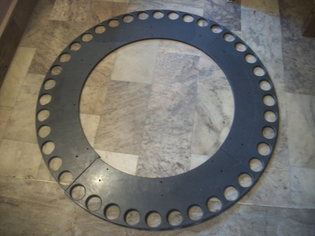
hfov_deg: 56.8
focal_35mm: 32
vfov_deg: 44.2
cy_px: 118
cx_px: 158
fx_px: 291
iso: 250
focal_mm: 5.7
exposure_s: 1/8
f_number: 2.9
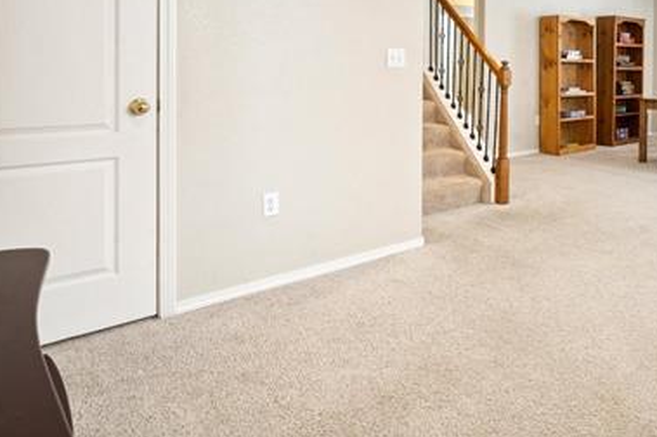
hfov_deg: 60.9
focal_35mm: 27
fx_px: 492
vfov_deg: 44.8
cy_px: 71
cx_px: 543
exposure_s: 1/3.33
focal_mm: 16
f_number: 11
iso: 100
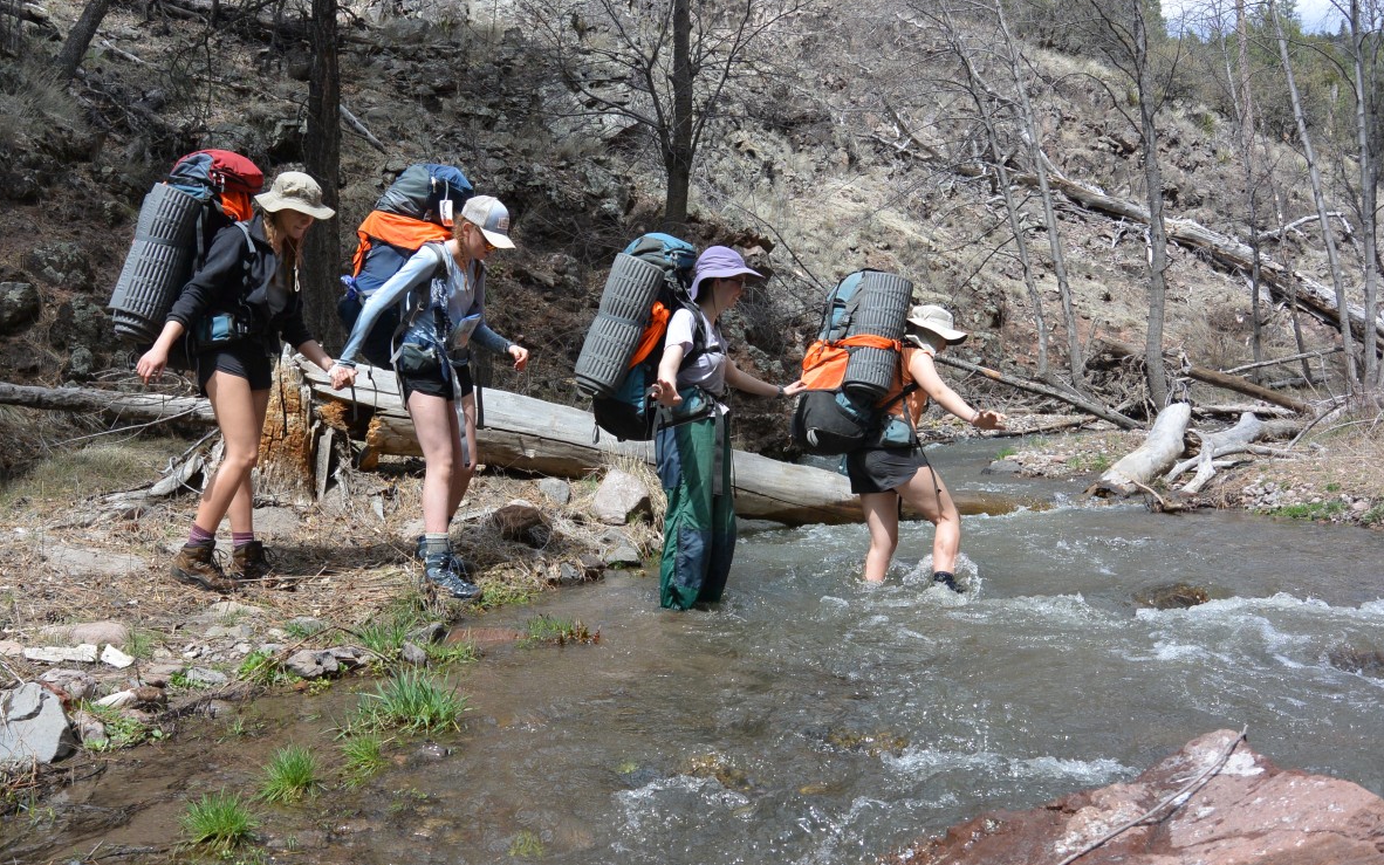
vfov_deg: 41.8
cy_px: 452
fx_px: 1132
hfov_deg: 62.9
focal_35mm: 30
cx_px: 683
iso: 160
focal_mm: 11
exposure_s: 1/1000
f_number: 4
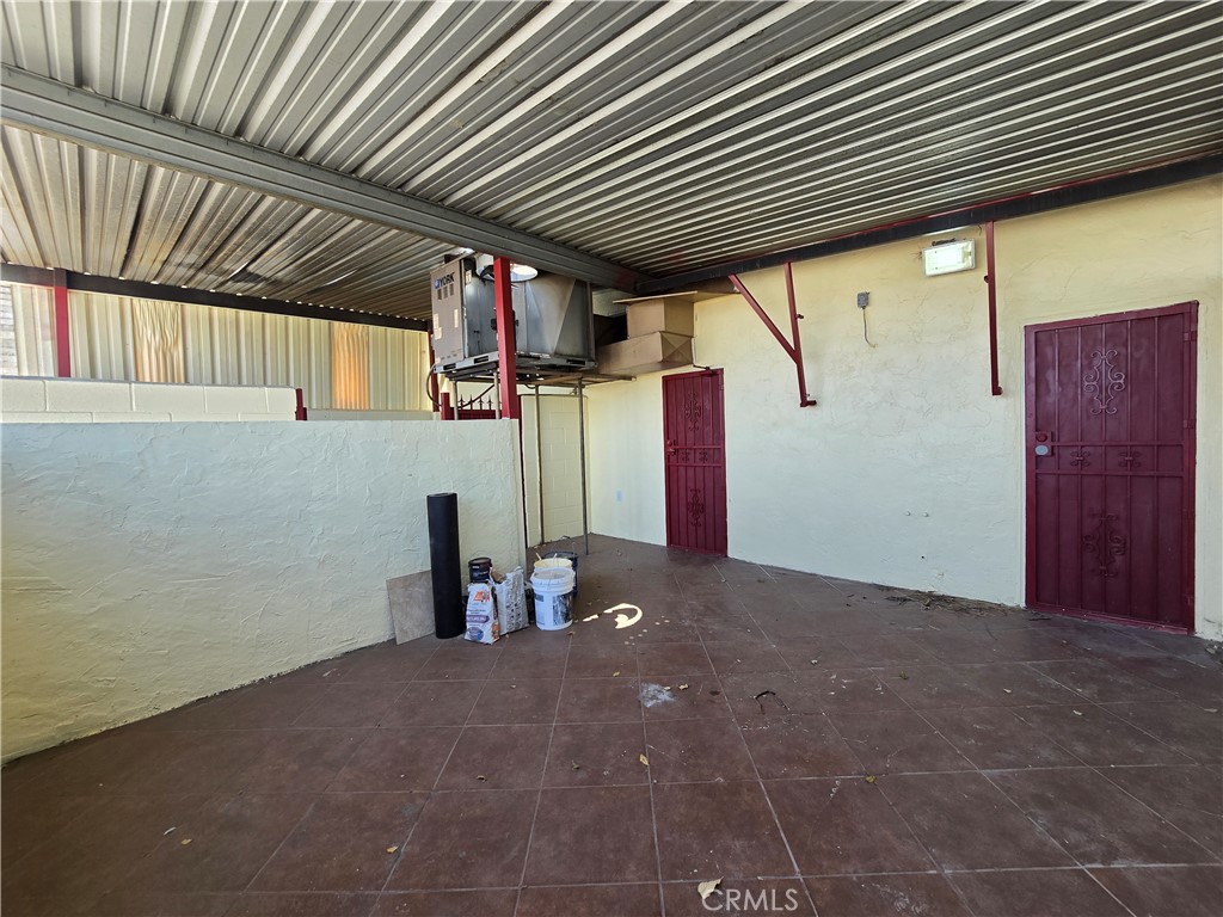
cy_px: 458
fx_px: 459
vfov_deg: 89.9
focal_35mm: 13
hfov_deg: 106.2
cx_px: 612
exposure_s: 1/184
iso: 50
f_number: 2.2
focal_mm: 2.2
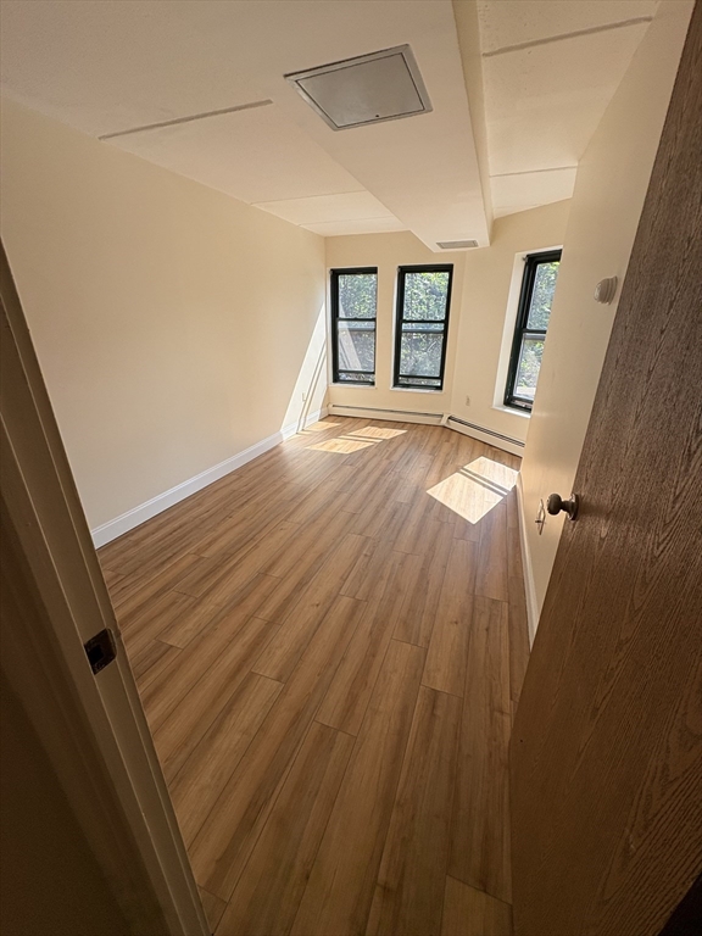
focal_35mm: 14
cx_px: 351
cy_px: 468
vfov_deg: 102.1
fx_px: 379
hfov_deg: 85.7
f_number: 2.2
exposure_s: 1/285
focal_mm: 2.22
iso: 40
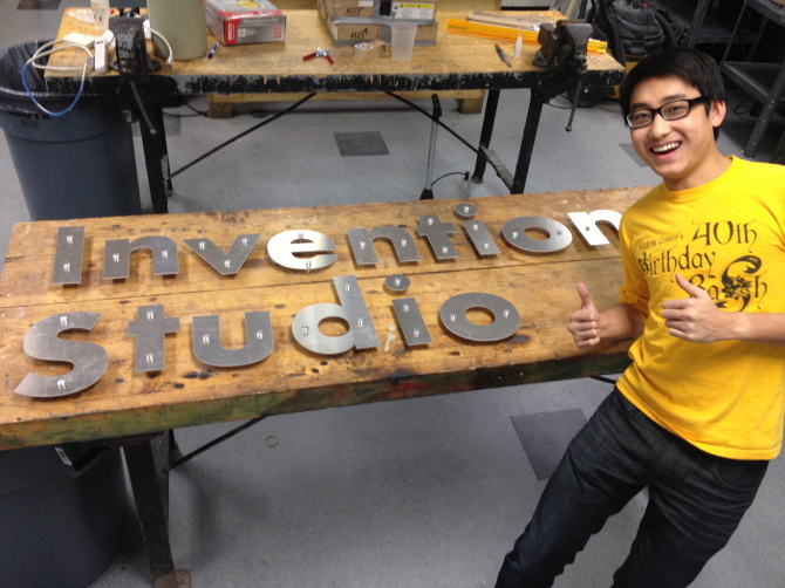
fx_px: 793
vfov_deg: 40.7
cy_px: 294
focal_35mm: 35
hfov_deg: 52.6
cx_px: 392
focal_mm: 4.28
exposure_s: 1/20
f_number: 2.4
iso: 100
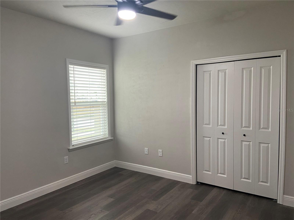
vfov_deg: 53.1
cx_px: 147
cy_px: 110
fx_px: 221
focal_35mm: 26
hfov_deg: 67.3
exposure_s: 1/60
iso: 160
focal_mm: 4.25
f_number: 1.8
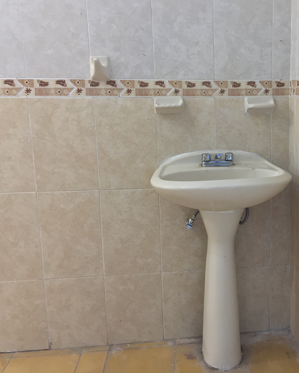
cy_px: 186
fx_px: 420
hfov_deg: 37.9
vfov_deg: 47.9
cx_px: 233
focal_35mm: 38
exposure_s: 1/30
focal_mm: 4.15
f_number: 2.2
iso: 125
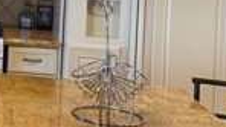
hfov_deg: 17.7
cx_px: -70
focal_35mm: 113
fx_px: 677
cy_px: -67
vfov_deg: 10.3
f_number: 1.78
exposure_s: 1/120
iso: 160
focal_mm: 6.76
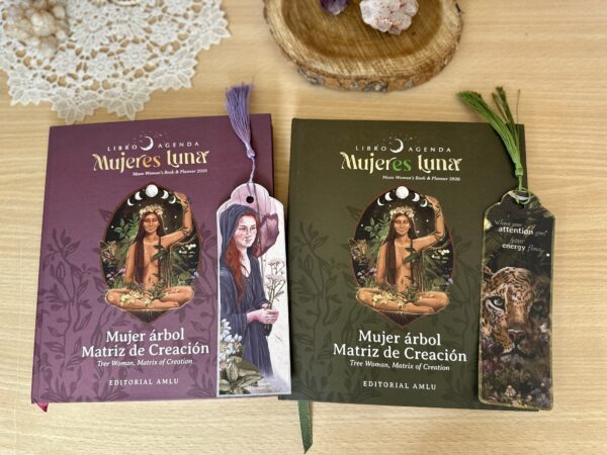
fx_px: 421
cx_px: 304
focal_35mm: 24
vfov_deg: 56.8
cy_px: 228
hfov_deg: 71.6
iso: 200
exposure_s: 1/121
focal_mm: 6.86
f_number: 1.78
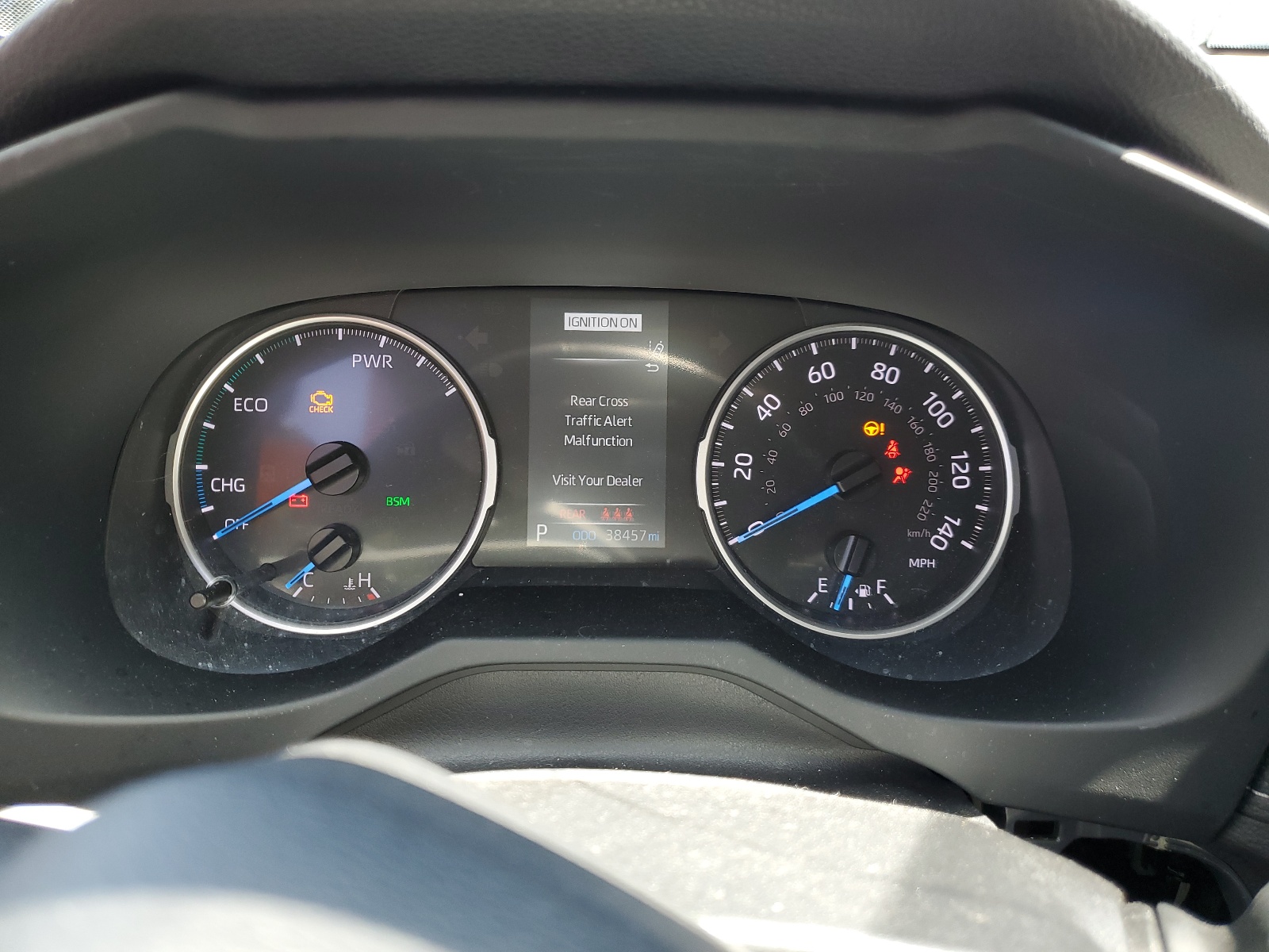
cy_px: 476
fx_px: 953
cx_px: 634
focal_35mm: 26
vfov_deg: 53.1
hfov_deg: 67.3
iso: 58
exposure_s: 1/100
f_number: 1.5
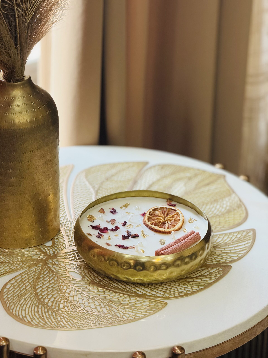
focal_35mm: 120
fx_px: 1239
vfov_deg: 16.4
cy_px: 179
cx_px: 134
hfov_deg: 12.3
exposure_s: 1/99
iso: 160
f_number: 2.8
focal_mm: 15.66
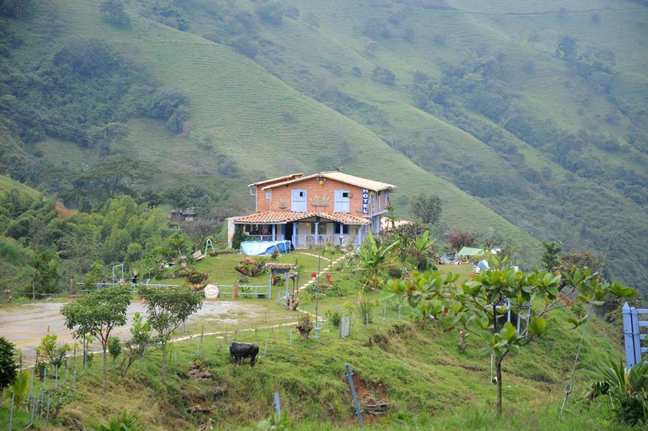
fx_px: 1888
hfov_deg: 19.5
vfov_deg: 13.0
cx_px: 324
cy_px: 216
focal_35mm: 105
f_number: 4.5
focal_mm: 70
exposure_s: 1/500
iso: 400
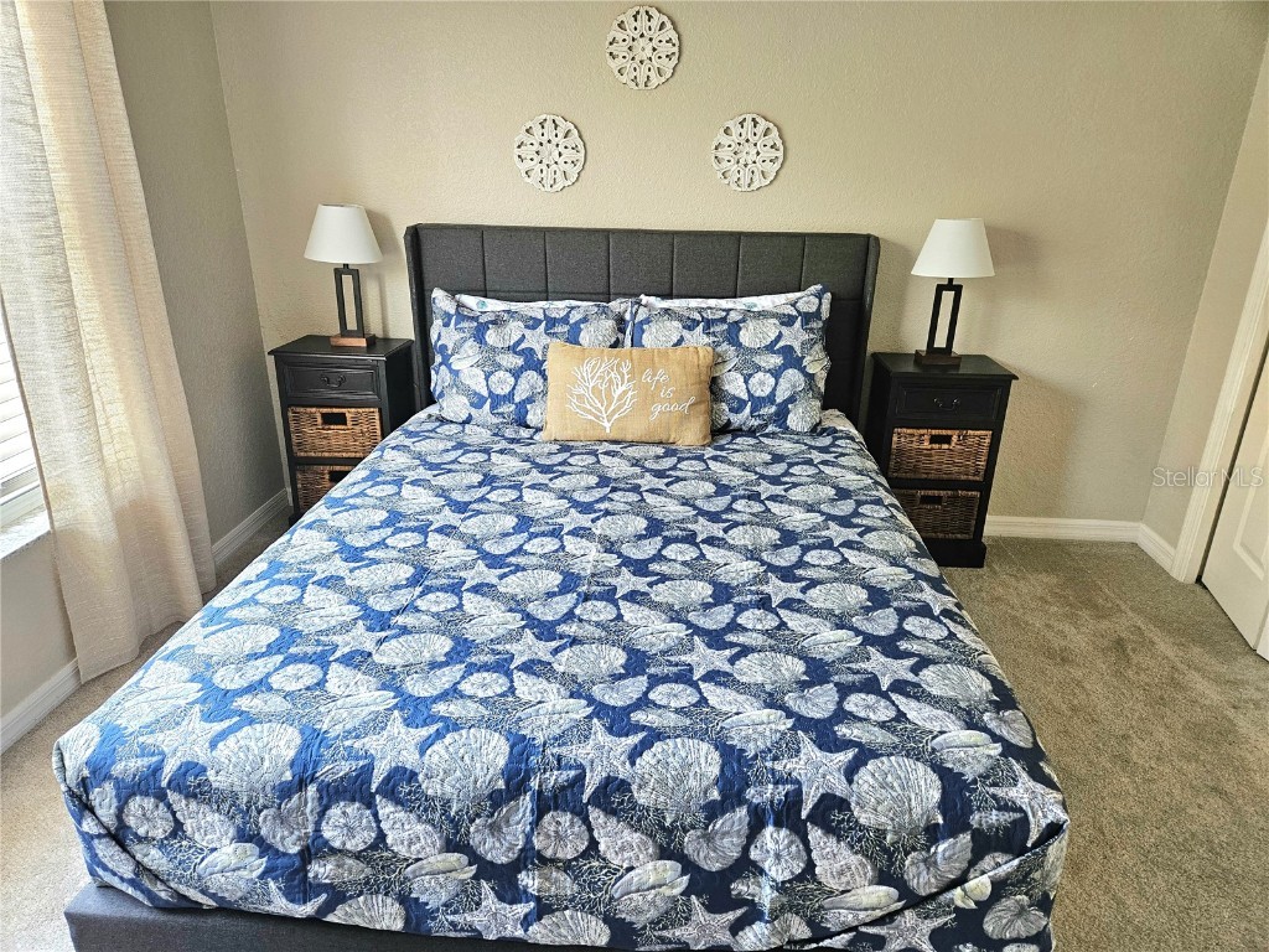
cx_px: 634
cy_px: 476
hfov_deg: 73.9
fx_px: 843
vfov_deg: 58.9
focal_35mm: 23
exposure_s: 1/120
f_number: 1.8
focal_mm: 5.4
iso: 250
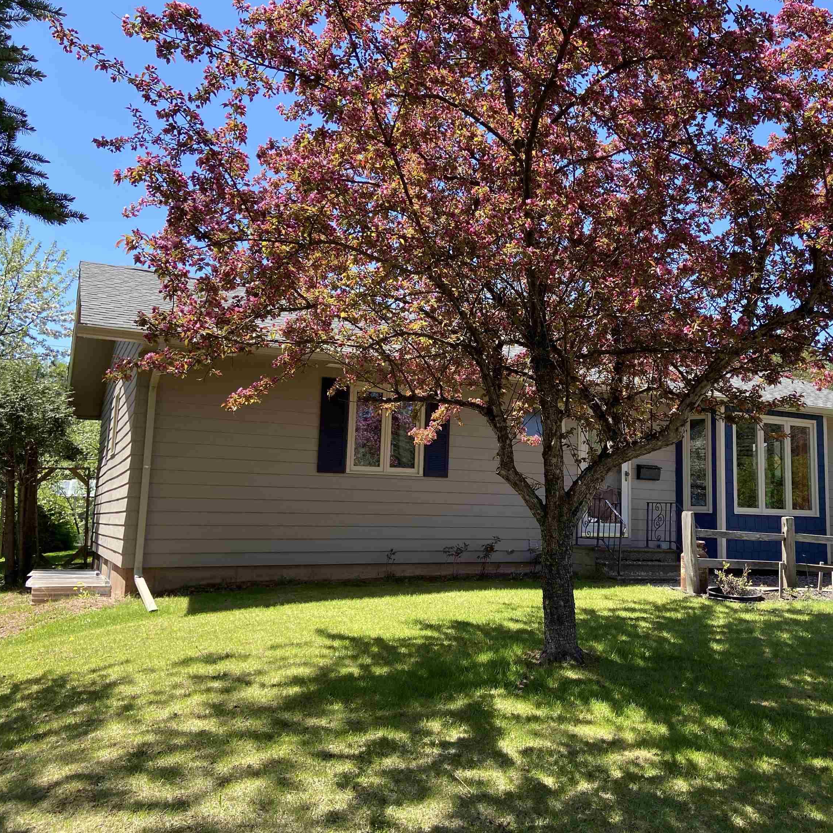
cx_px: 523
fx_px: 844
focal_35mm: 31
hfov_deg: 52.0
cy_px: 418
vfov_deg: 52.5
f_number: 1.8
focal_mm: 4.25
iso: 32
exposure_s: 1/669
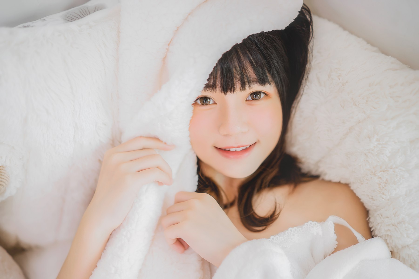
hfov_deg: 39.6
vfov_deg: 27.0
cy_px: 140
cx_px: 210
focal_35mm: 50
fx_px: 582
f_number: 1.4
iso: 250
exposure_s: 1/160
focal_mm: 50
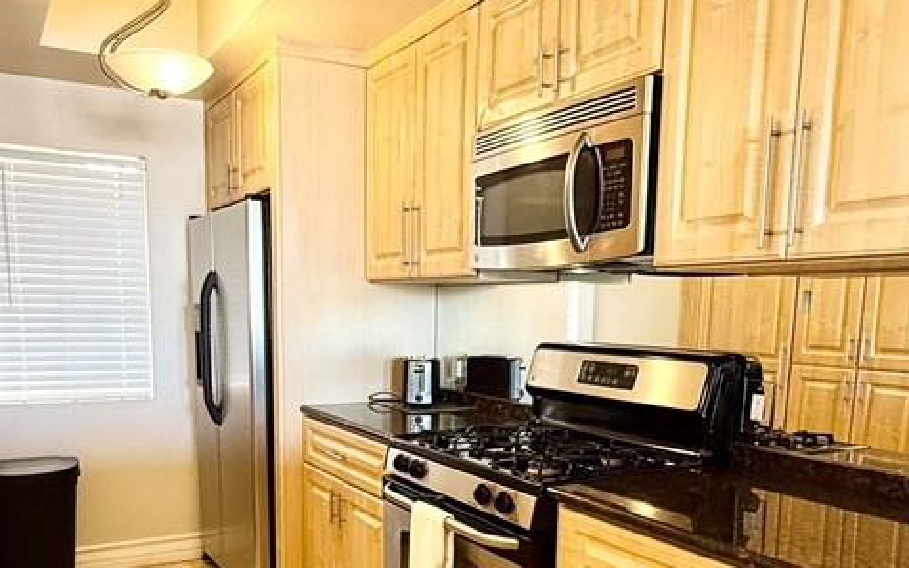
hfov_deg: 59.4
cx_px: 396
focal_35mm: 32
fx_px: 793
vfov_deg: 38.6
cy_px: 415
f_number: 2.2
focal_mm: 2.22
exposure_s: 1/60
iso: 250
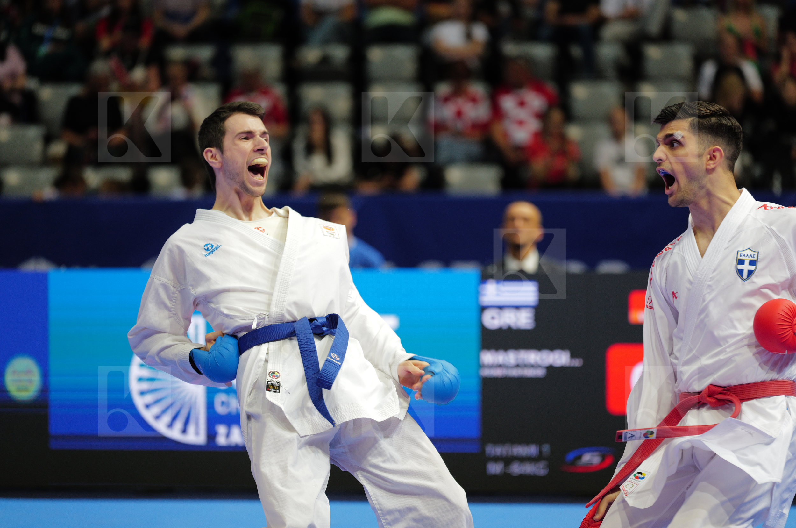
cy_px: 264
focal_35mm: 177
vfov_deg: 7.7
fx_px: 3907
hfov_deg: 11.6
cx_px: 398
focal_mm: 177
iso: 2000
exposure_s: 1/1000
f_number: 2.8
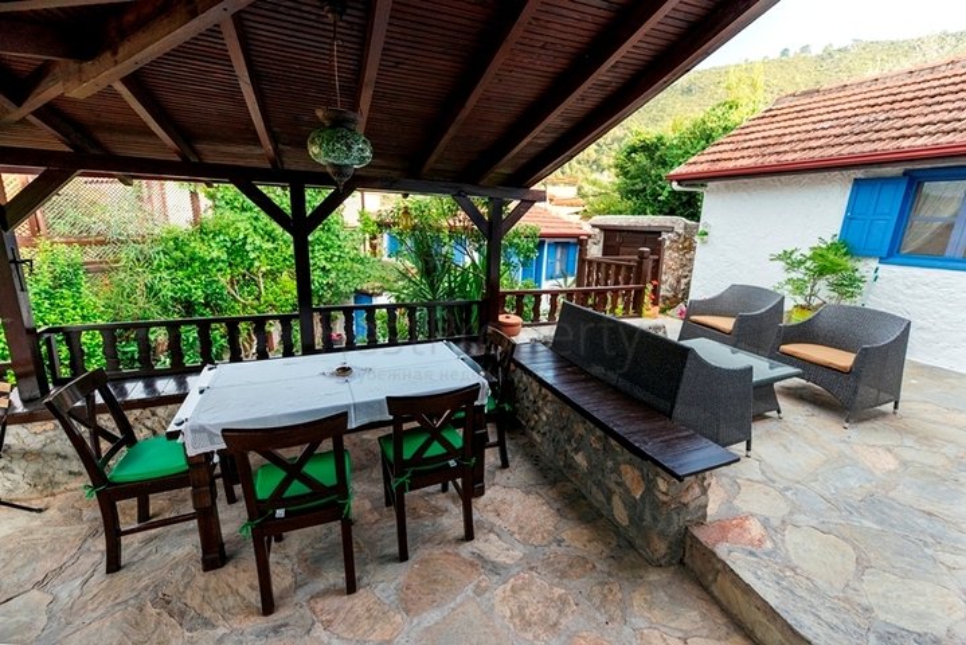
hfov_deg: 104.2
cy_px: 322
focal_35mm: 14
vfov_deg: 81.3
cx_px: 483
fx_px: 376
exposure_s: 1/2000
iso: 640
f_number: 2.8
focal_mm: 14
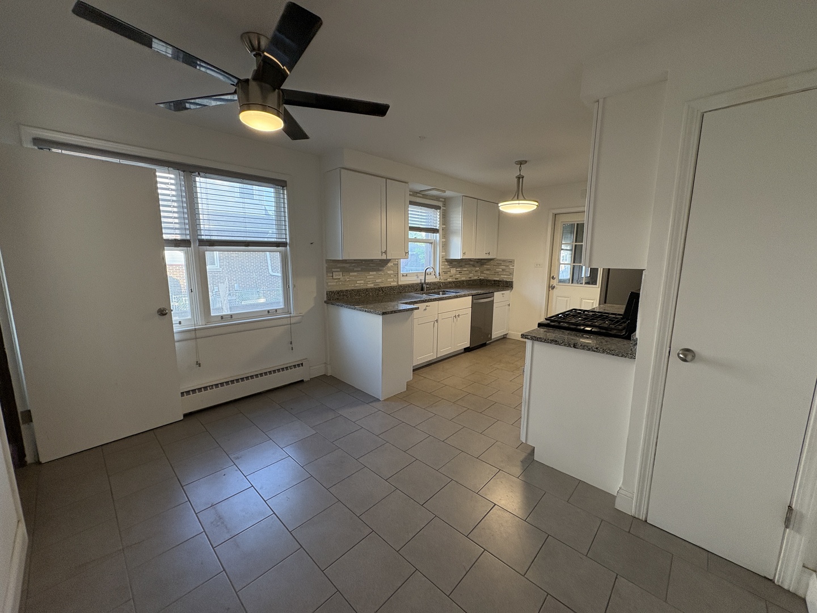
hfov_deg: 102.1
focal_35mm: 14
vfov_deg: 85.7
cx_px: 408
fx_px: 330
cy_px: 306
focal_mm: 2.22
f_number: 2.2
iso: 250
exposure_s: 1/120
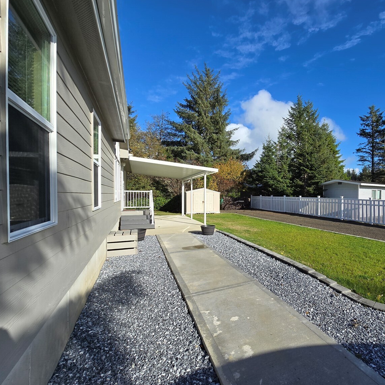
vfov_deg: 87.4
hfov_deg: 83.7
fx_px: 201
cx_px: 264
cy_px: 197
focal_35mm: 16
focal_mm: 2.2
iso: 50
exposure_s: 1/2066
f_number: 2.2
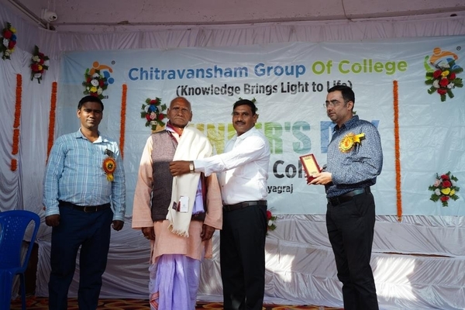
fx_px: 517
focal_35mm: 40
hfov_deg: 48.5
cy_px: 155
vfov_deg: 33.4
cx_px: 232
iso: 320
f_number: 6.3
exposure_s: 1/160
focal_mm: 40
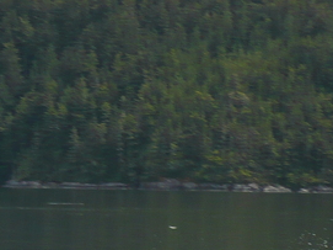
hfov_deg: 6.4
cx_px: -44
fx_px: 2981
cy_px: 240
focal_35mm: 310
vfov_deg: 4.8
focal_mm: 17.4
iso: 100
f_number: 5
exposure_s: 1/400
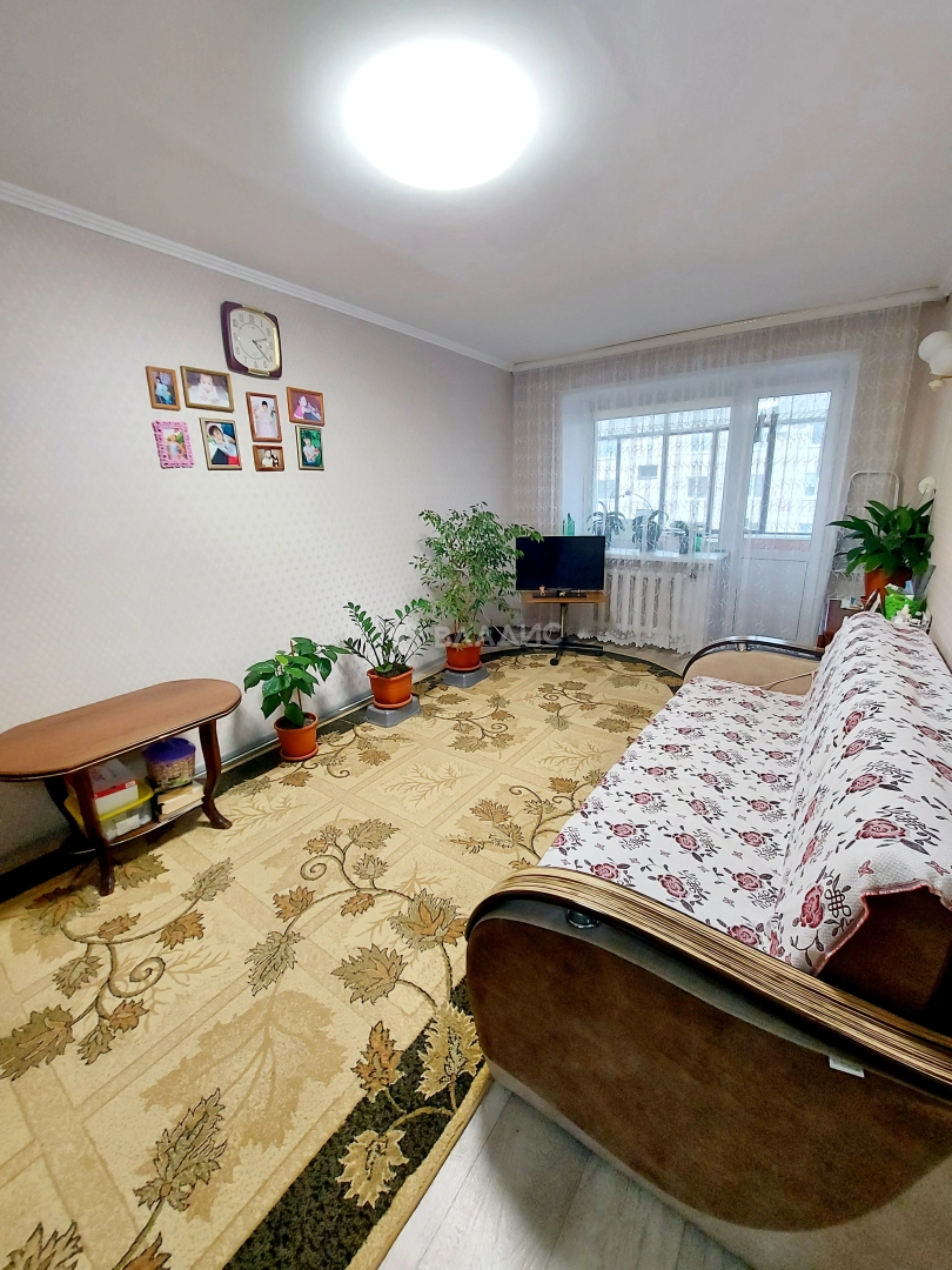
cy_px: 635
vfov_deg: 106.2
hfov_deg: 89.9
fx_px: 477
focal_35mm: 13
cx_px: 476
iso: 200
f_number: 2.2
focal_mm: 1.74
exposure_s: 1/50
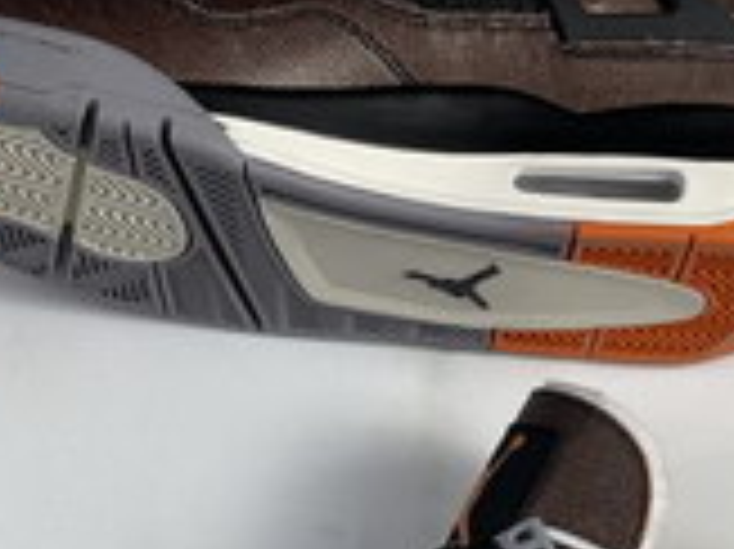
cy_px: 439
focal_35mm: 80
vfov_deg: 18.2
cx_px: 338
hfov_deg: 24.4
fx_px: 1695
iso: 40
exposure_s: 1/100
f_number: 1.6
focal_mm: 4.2
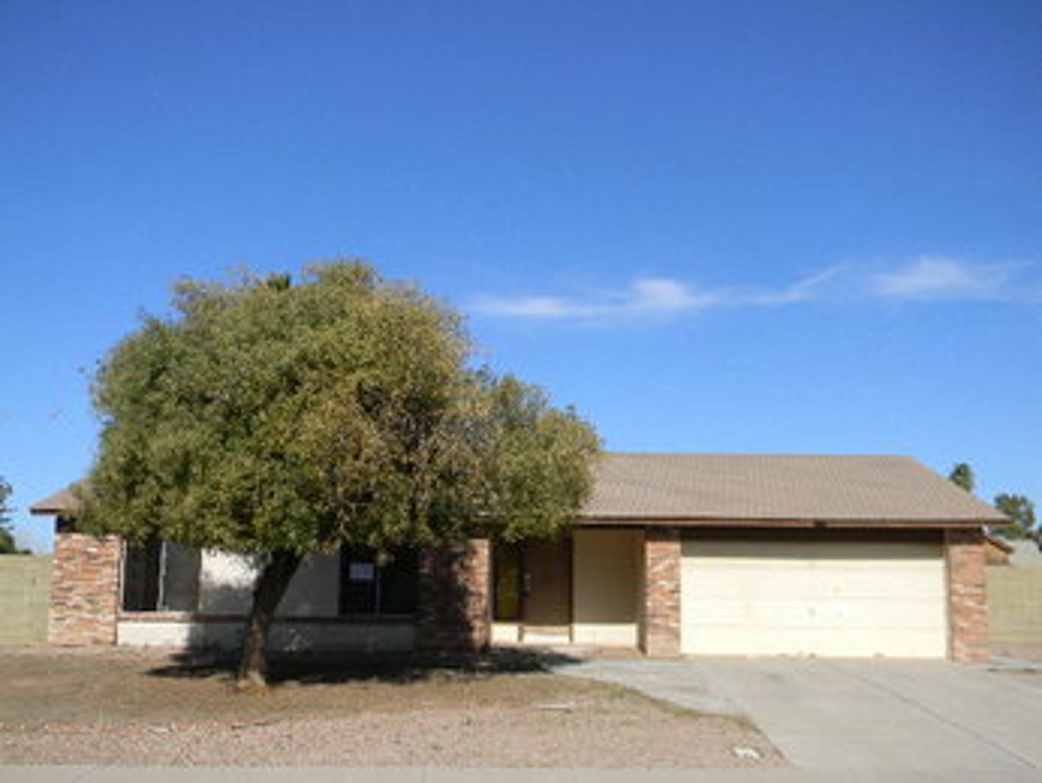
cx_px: 521
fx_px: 1084
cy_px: 392
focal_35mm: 36
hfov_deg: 51.3
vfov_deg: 39.7
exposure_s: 1/404
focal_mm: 6.4
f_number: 7.4
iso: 112
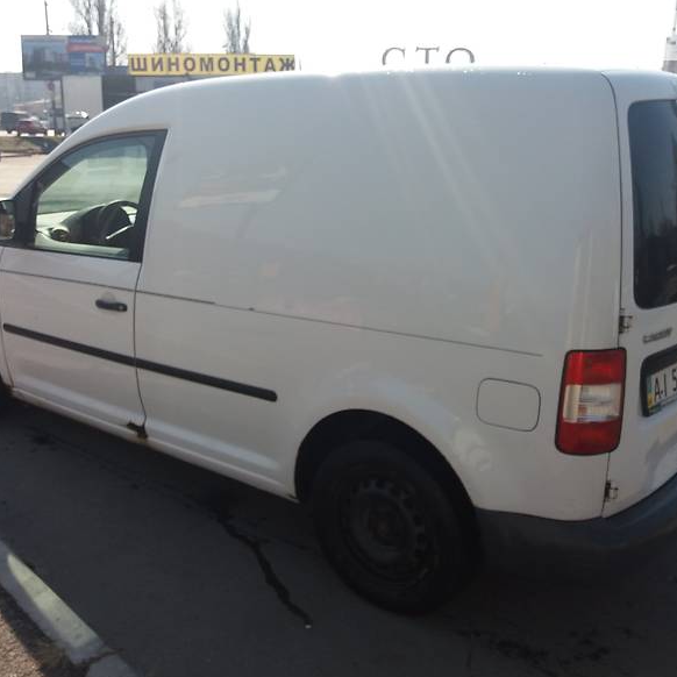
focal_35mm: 34
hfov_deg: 48.4
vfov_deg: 48.4
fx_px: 752
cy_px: 345
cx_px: 332
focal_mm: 3.7
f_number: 1.9
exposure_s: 1/1338
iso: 64
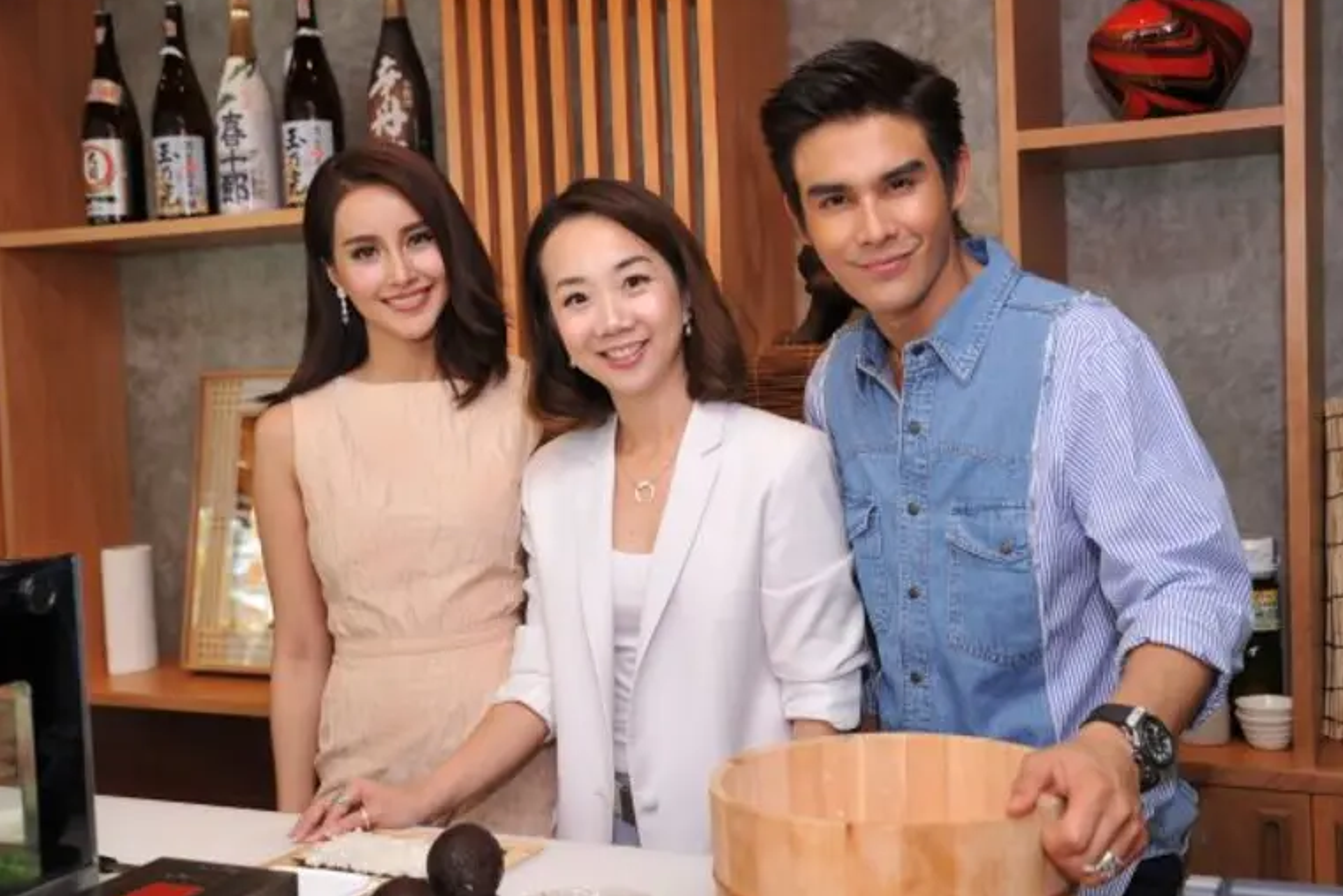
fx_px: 1605
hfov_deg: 45.4
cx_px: 681
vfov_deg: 31.2
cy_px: 445
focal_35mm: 43
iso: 500
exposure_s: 1/125
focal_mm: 42
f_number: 4
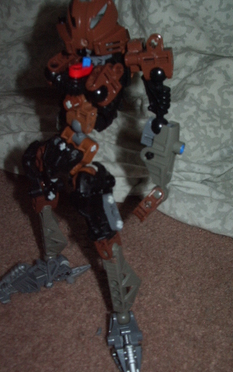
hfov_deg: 28.0
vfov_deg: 43.5
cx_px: 113
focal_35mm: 46
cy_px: 178
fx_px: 467
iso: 100
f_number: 4.3
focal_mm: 5.8
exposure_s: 1/40
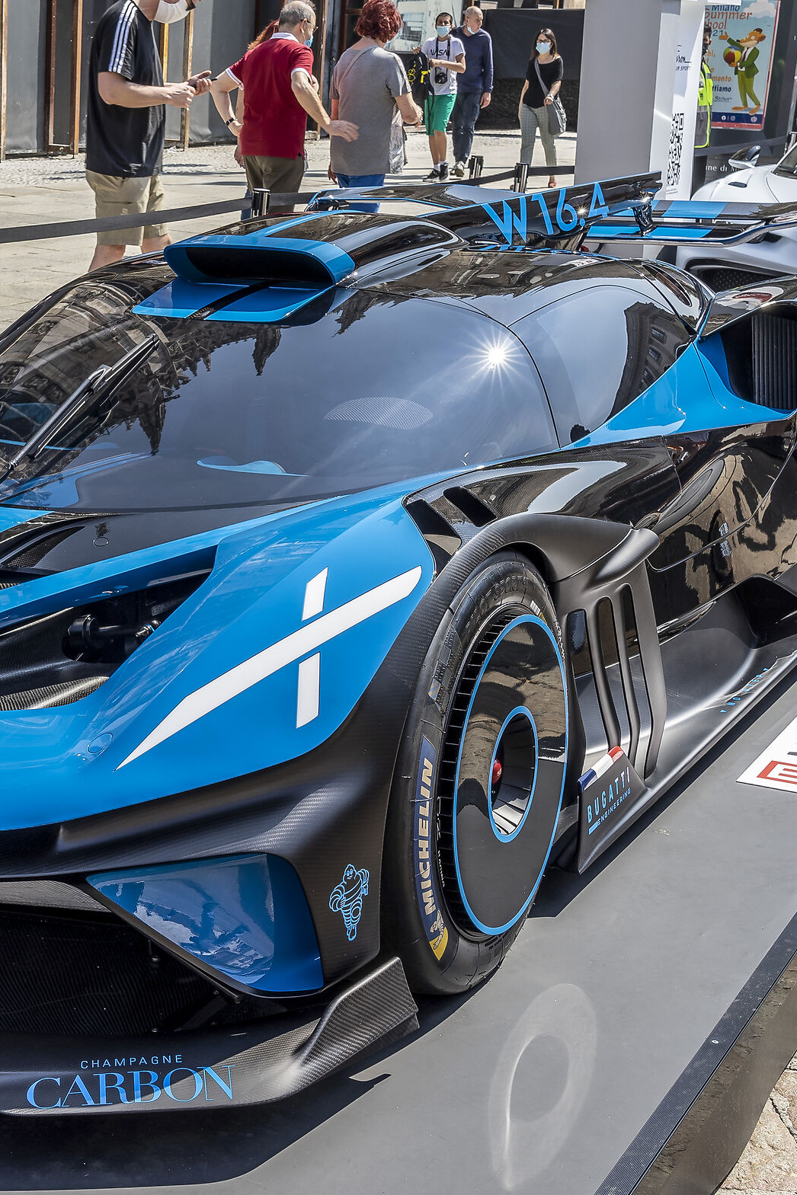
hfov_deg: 25.5
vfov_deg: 38.2
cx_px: 158
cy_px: 605
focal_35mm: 52
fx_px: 1727
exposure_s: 1/80
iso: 100
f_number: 11
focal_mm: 34
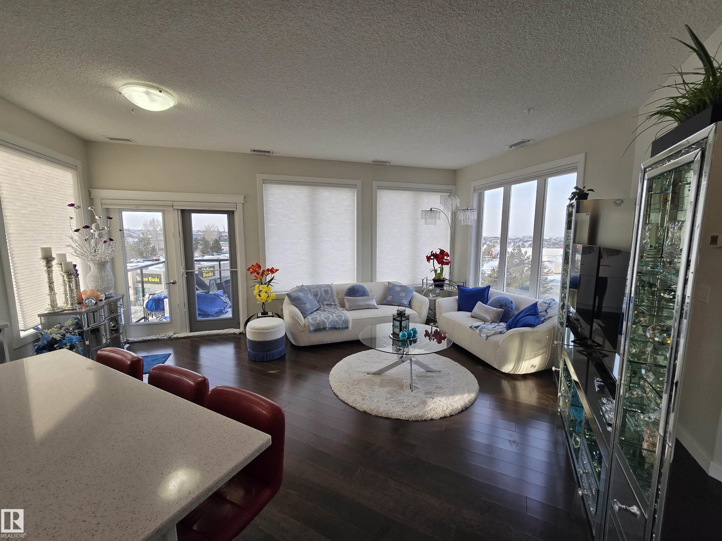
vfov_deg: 89.9
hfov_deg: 106.2
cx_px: 361
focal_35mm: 13
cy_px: 270
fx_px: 271
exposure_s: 1/279
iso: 50
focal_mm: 2.2
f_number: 2.2
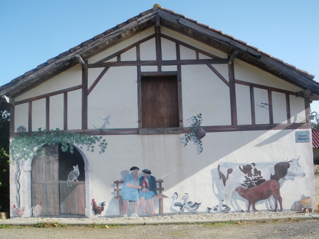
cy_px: 120
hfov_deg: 51.4
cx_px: 160
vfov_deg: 39.7
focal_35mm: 36
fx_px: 332
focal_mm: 6.3
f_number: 5.4
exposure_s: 1/160
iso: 80
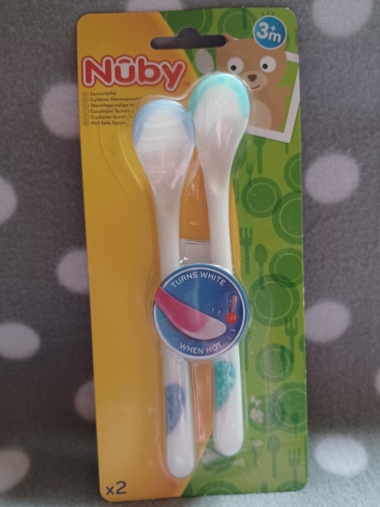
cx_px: 190
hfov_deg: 54.9
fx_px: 366
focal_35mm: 25
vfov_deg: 69.4
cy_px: 254
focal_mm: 4.6
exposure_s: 1/25
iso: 400
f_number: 1.8
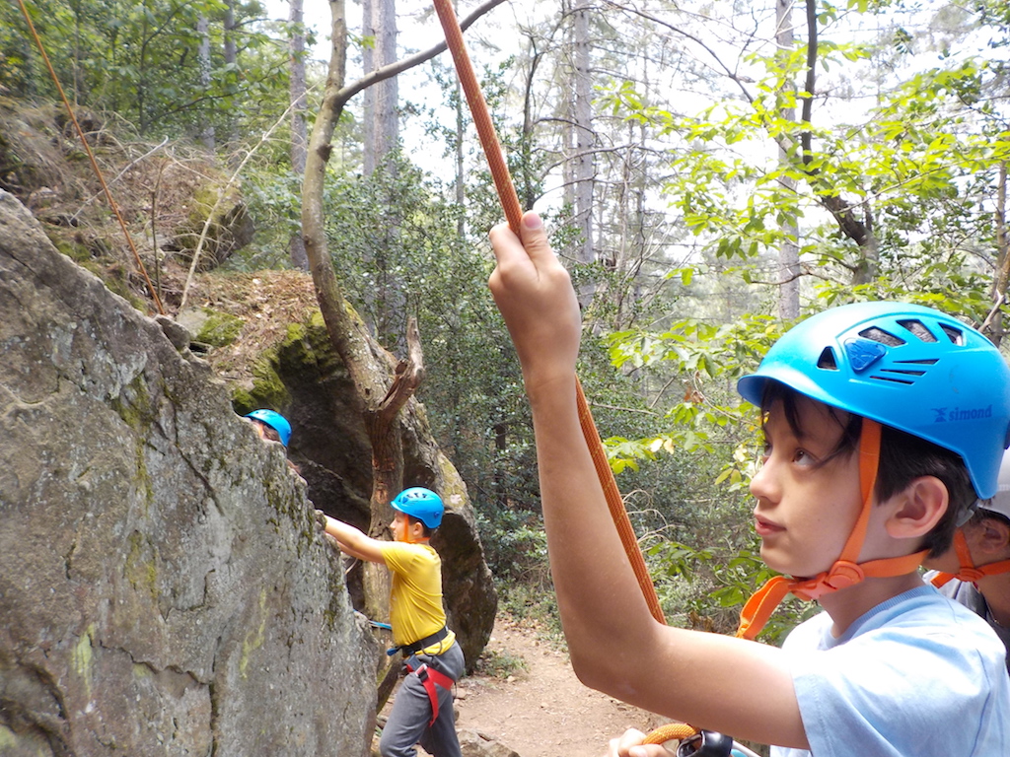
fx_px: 875
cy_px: 378
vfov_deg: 46.8
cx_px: 505
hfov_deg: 60.0
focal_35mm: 30
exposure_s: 1/80
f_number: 3.3
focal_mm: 4.1
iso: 125
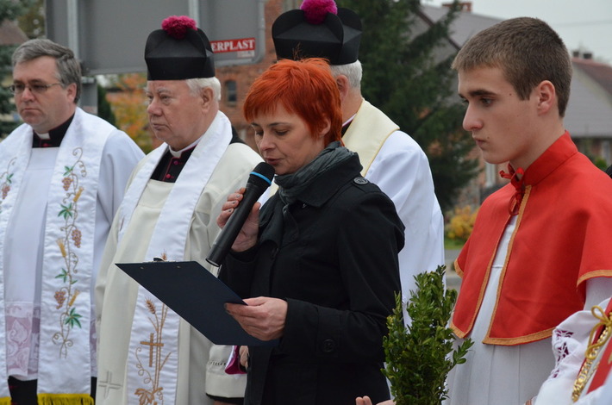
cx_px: 306
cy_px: 202
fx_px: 1781
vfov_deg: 13.0
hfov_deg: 19.5
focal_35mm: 105
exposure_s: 1/250
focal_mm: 70
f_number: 6.3
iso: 1600
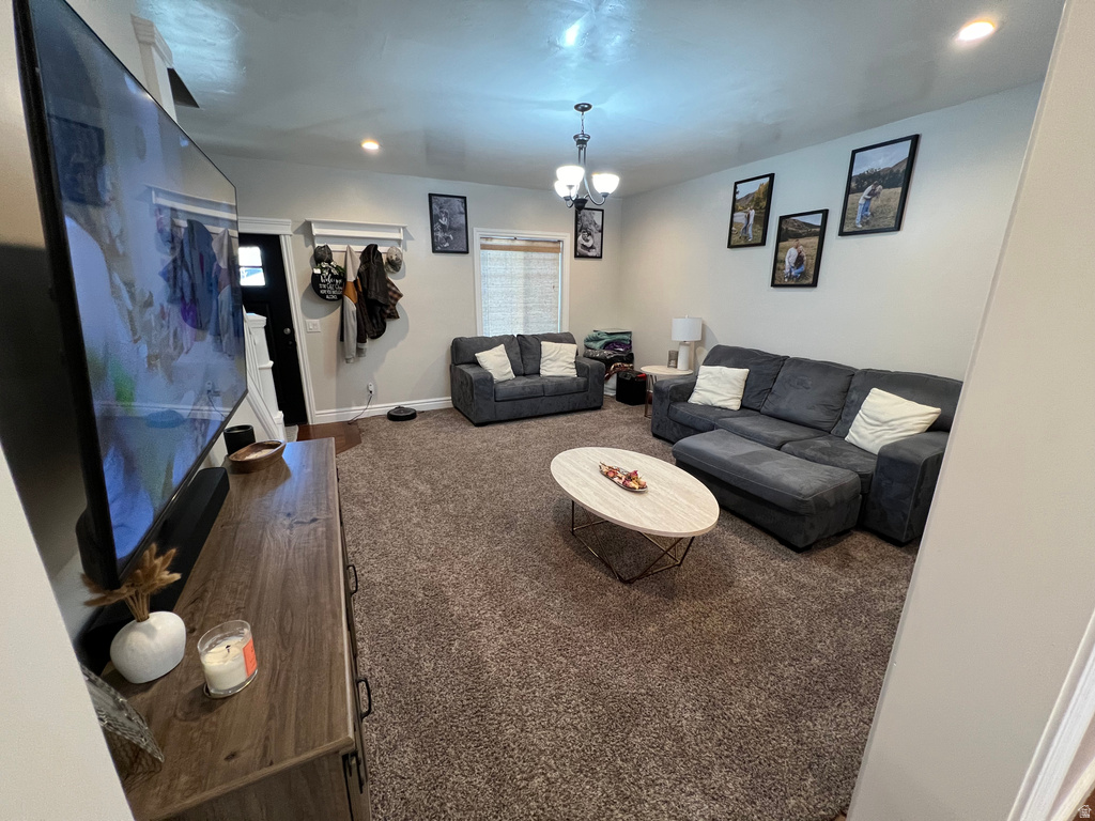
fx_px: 411
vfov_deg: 89.9
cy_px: 410
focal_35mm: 13
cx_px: 548
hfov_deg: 106.2
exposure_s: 1/60
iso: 250
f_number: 1.8
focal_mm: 1.57
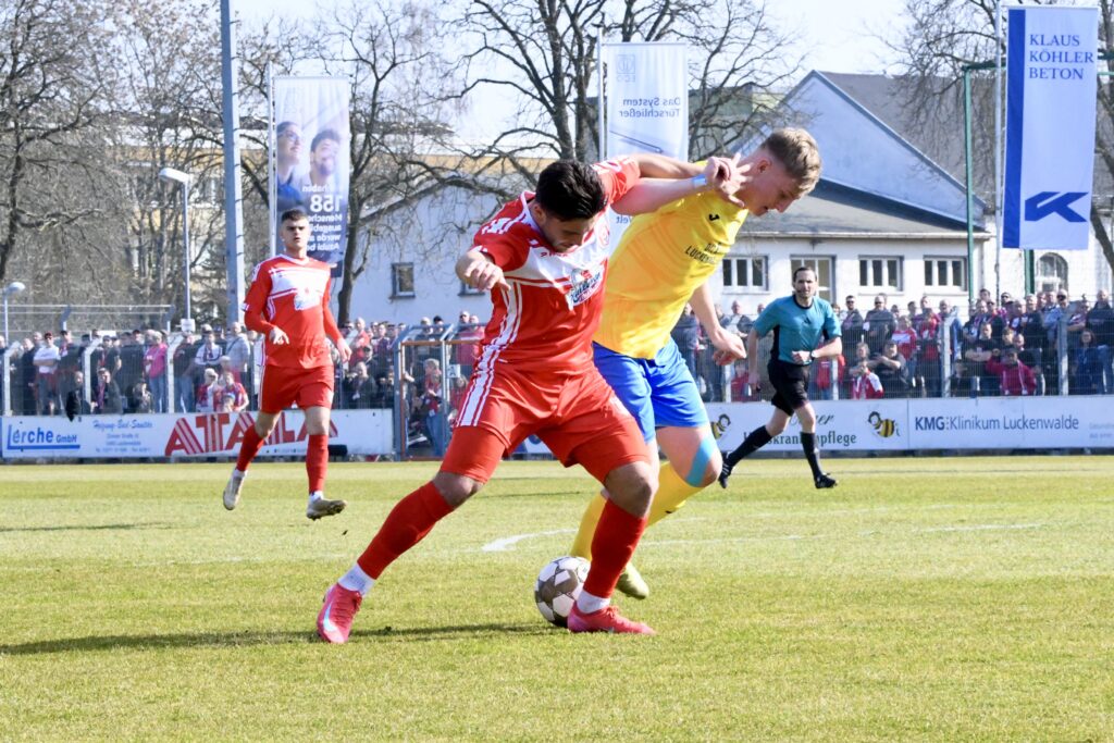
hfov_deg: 17.6
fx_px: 3590
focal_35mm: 116
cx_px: 557
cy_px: 372
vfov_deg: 11.8
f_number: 16
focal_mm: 116
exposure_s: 1/1600
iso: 8000
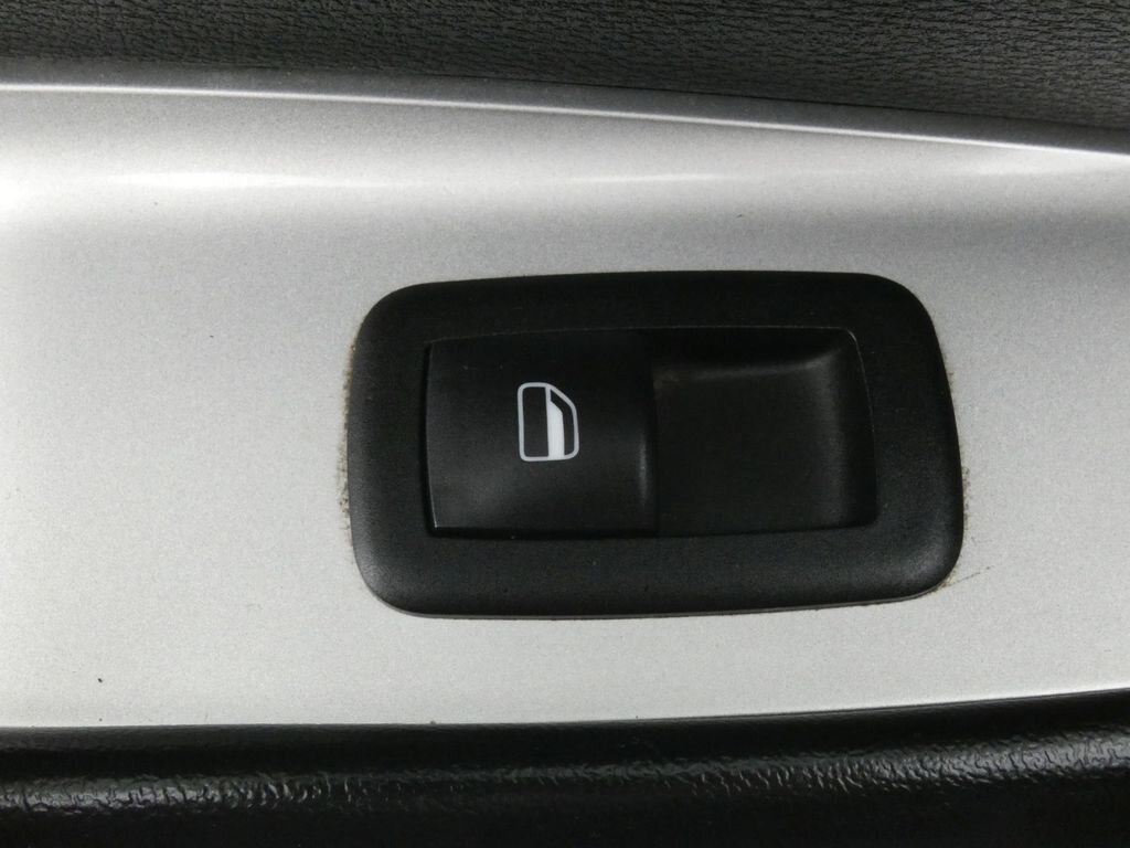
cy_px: 424
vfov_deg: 35.1
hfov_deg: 45.8
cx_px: 565
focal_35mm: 41
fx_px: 1338
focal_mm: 7.3
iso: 1000
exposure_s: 1/80
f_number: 5.6
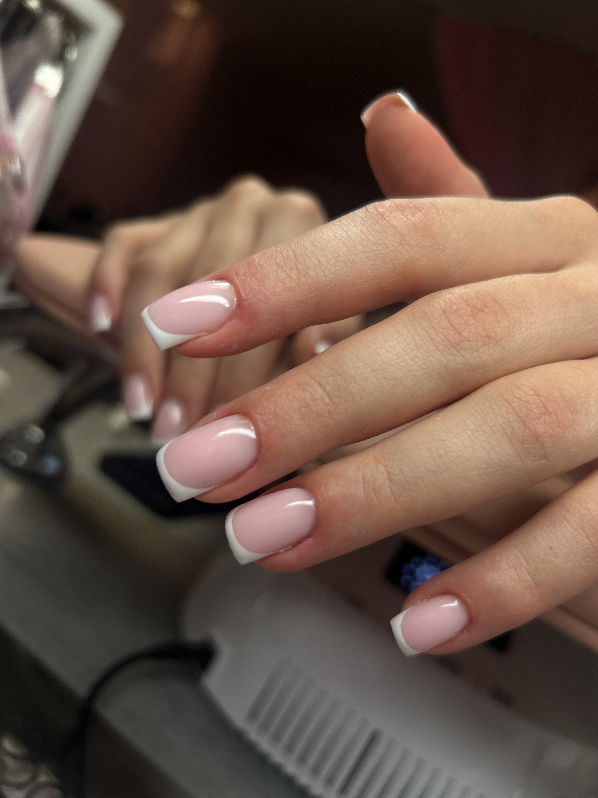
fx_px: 599
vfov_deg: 67.3
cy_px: 399
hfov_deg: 53.1
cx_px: 299
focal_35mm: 26
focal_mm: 5.7
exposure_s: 1/614
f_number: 1.5
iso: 50
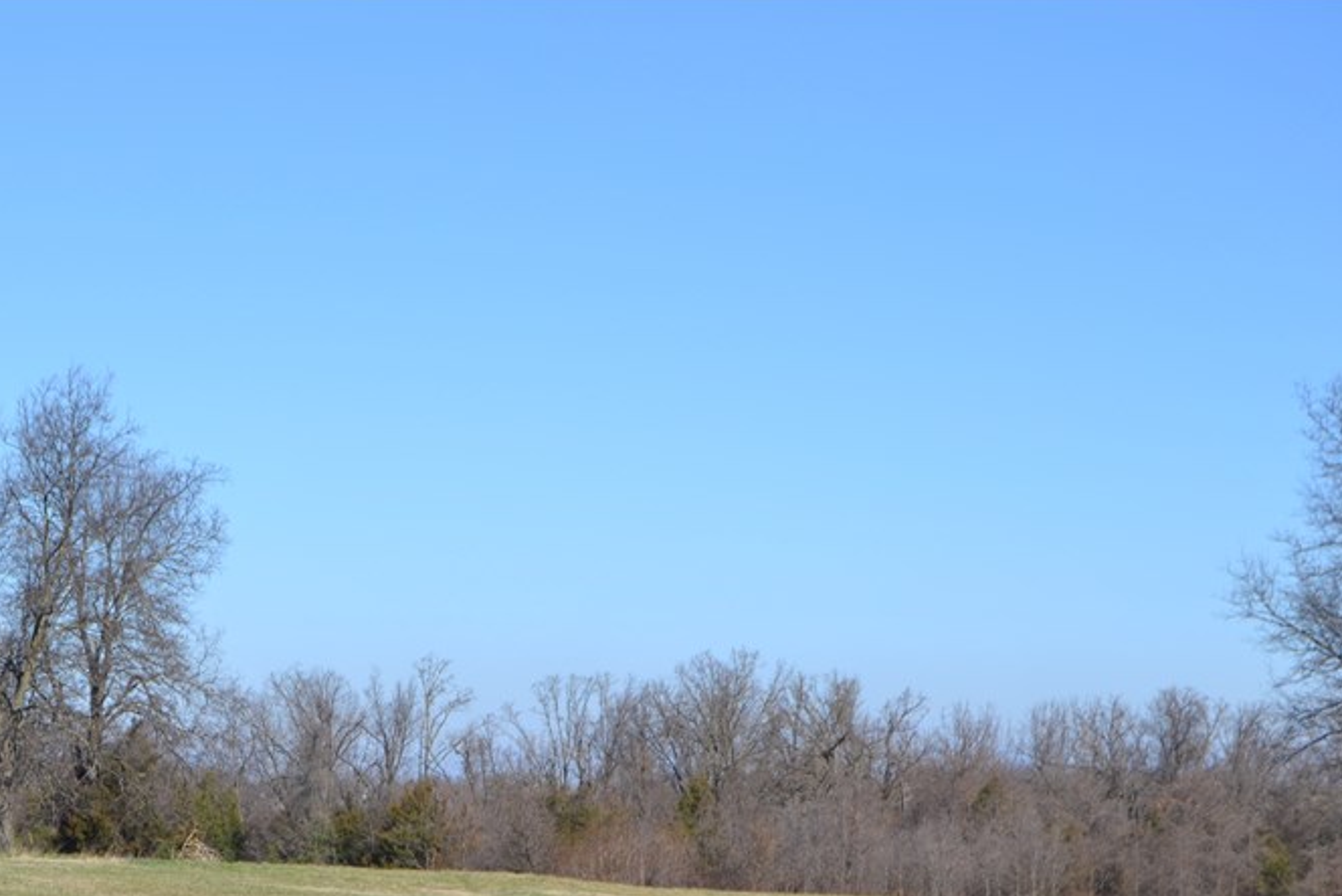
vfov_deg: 13.2
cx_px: 350
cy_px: 726
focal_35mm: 103
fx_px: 3840
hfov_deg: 19.7
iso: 100
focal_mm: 42
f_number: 8
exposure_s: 1/320
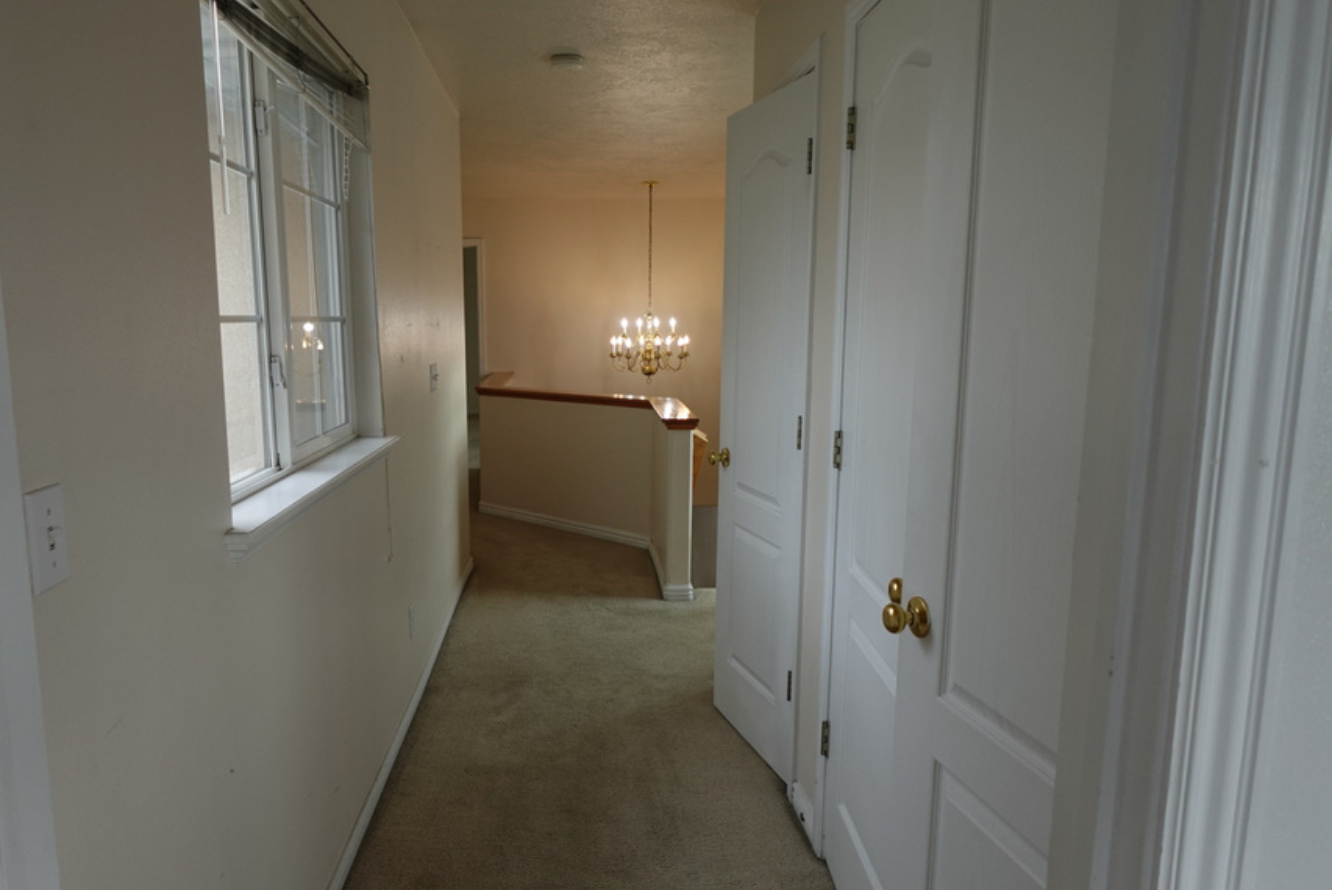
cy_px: 462
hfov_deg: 73.3
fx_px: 889
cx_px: 568
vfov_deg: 53.2
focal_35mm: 24
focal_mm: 7.6
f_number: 2
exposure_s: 1/160
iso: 125
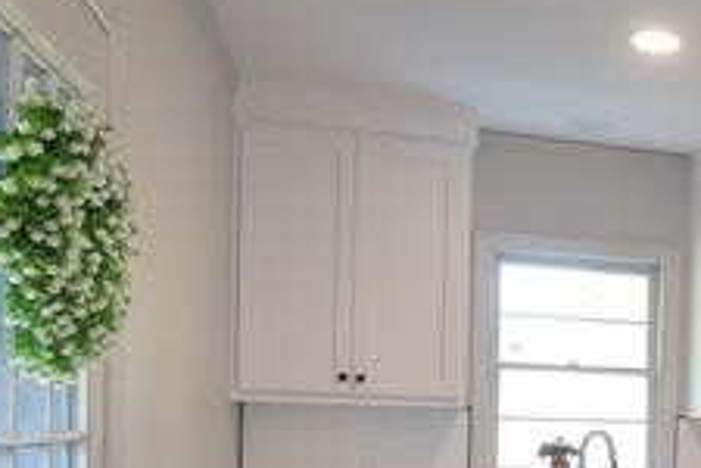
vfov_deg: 23.4
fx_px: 1079
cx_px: 804
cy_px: 471
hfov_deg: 31.2
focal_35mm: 55
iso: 400
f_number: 4.8
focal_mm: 13
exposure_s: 1/90
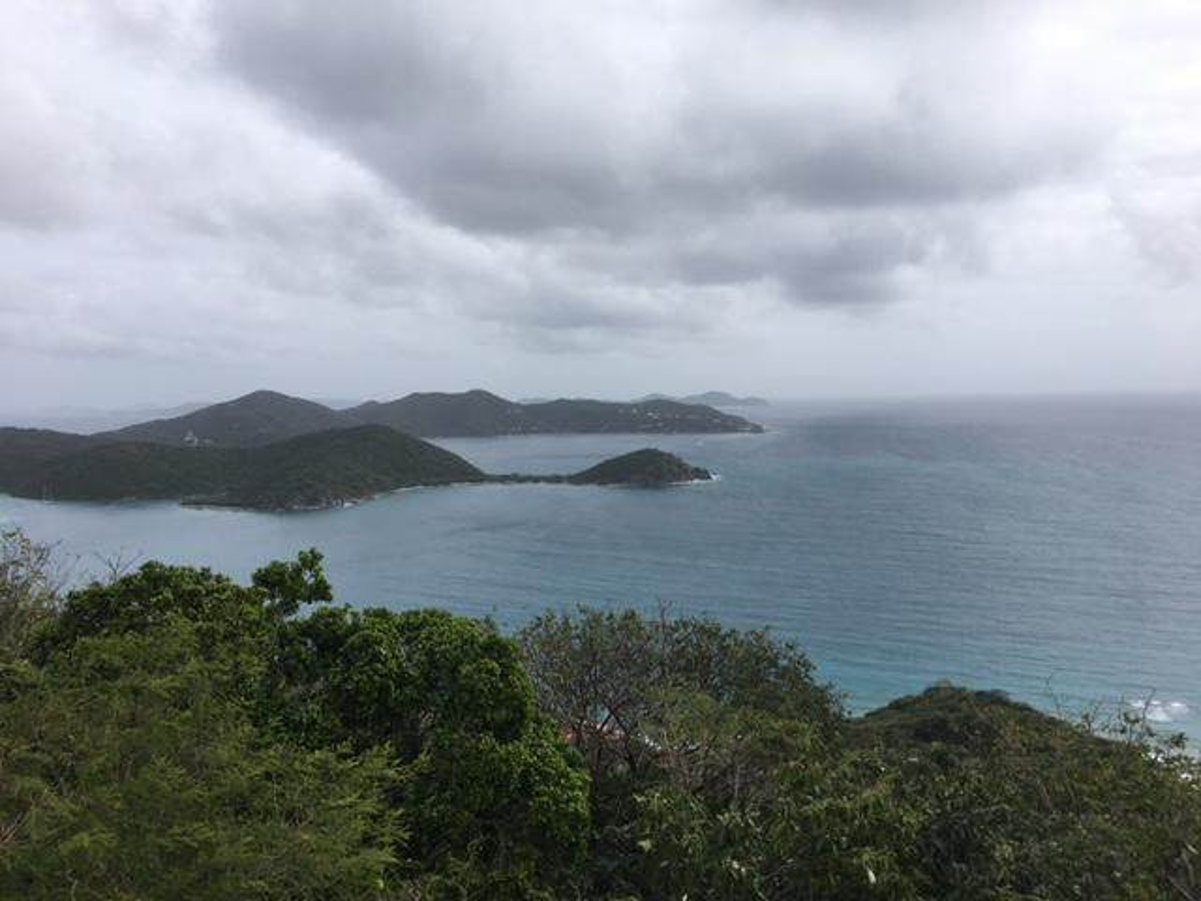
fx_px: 1006
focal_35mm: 29
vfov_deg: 48.2
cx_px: 600
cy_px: 450
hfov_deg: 61.7
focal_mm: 4.15
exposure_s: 1/2198
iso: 25
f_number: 2.2
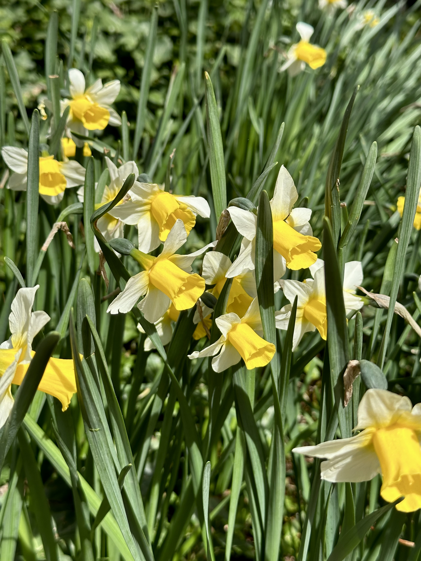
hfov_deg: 30.3
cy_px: 280
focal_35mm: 48
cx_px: 210
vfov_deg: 39.7
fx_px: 778
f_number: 1.78
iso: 64
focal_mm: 6.86
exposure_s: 1/1992
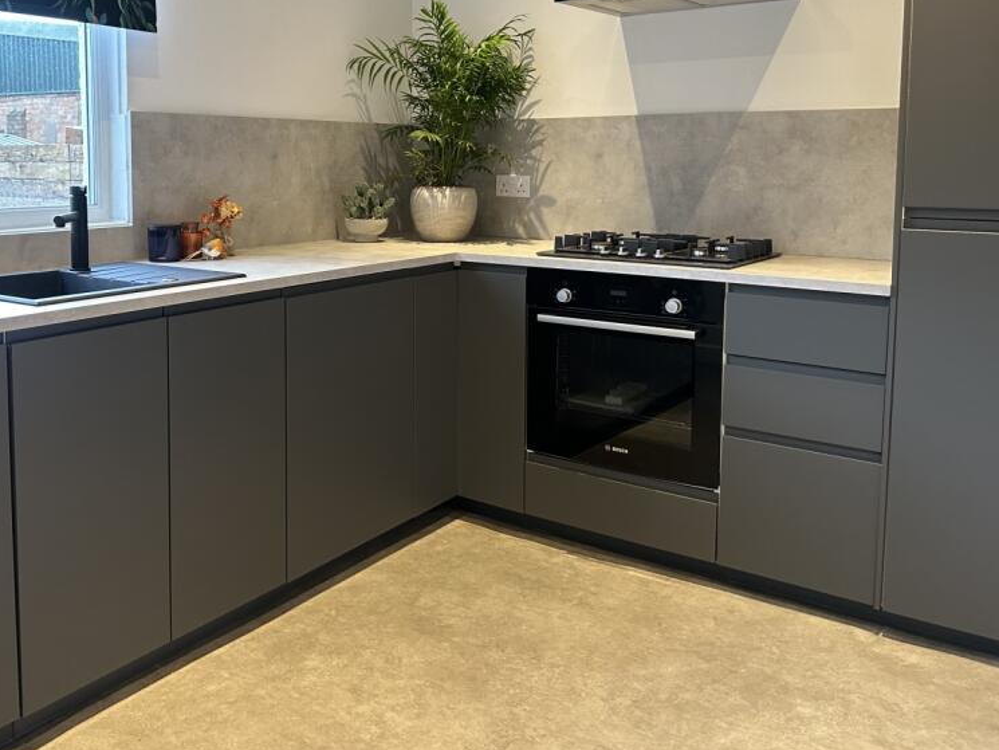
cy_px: 250
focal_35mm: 33
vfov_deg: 42.4
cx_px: 355
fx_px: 953
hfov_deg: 54.5
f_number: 1.78
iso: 320
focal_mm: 6.86
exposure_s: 1/50
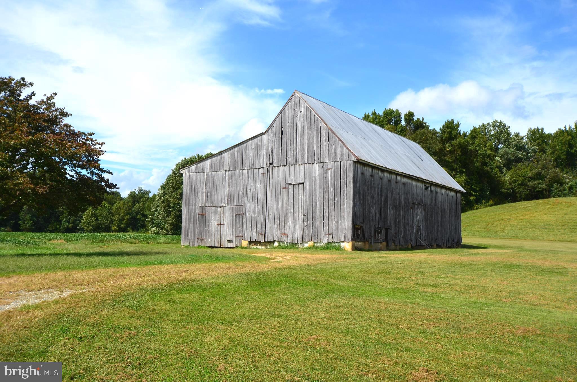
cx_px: 288
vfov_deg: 36.7
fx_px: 576
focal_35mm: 36
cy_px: 191
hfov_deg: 53.2
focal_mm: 24
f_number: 10
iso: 200
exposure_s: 1/320
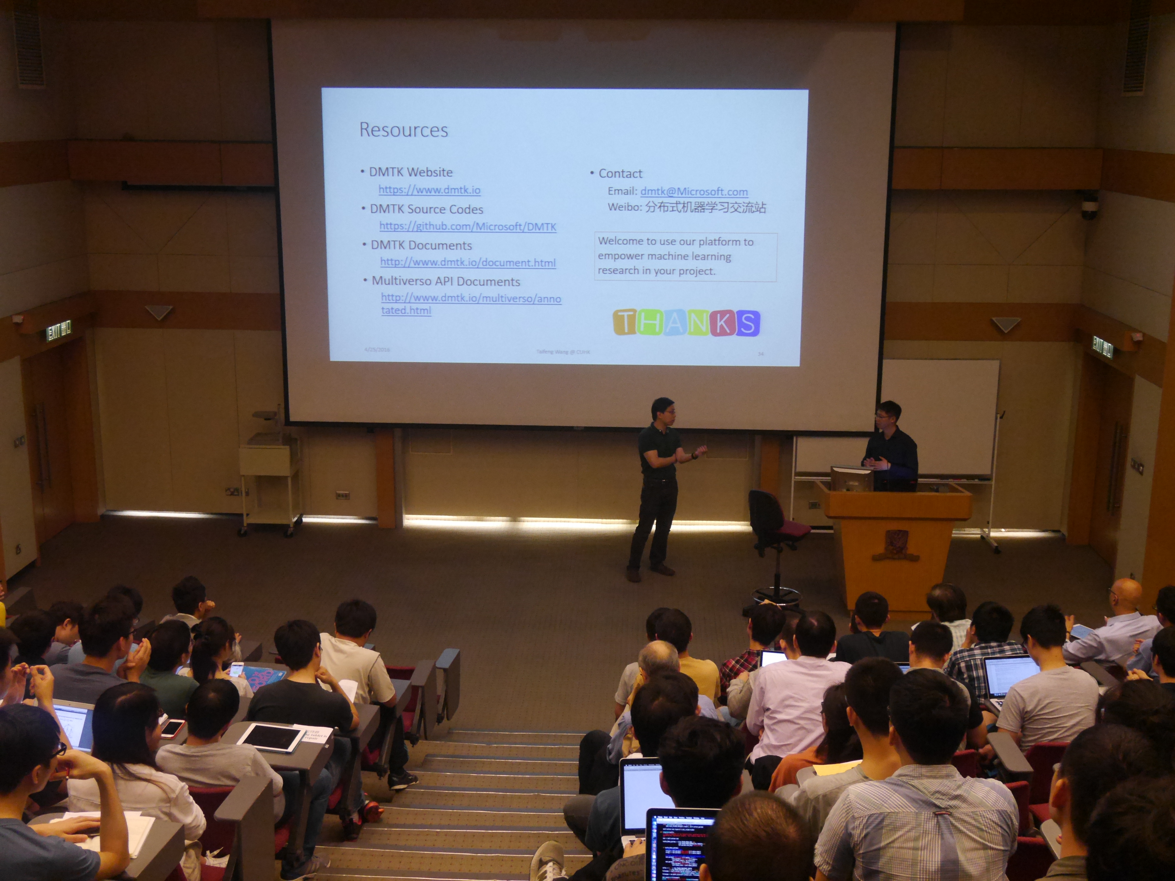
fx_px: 1358
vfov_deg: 36.0
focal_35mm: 40
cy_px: 440
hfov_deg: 46.8
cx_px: 588
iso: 2000
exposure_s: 1/60
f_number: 4.5
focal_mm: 20
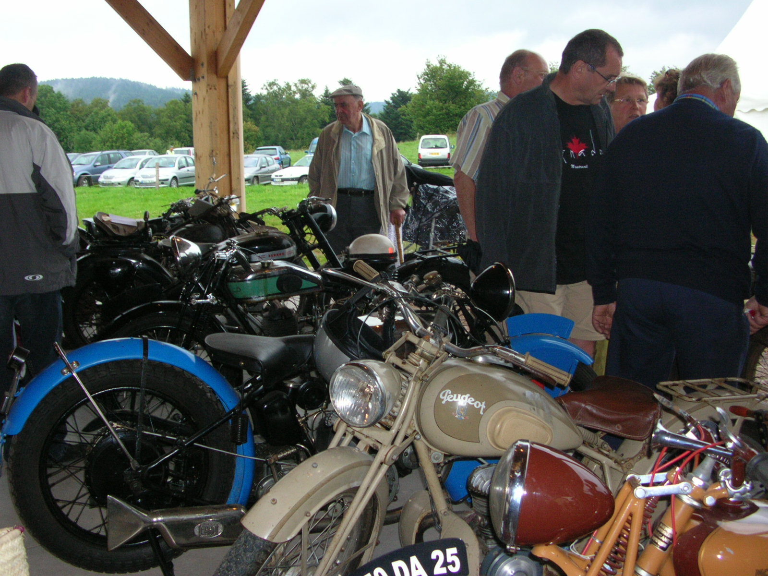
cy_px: 288
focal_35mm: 40
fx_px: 887
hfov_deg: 46.8
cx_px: 384
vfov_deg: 36.0
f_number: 3
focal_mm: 6.6
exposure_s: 1/60.1
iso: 123
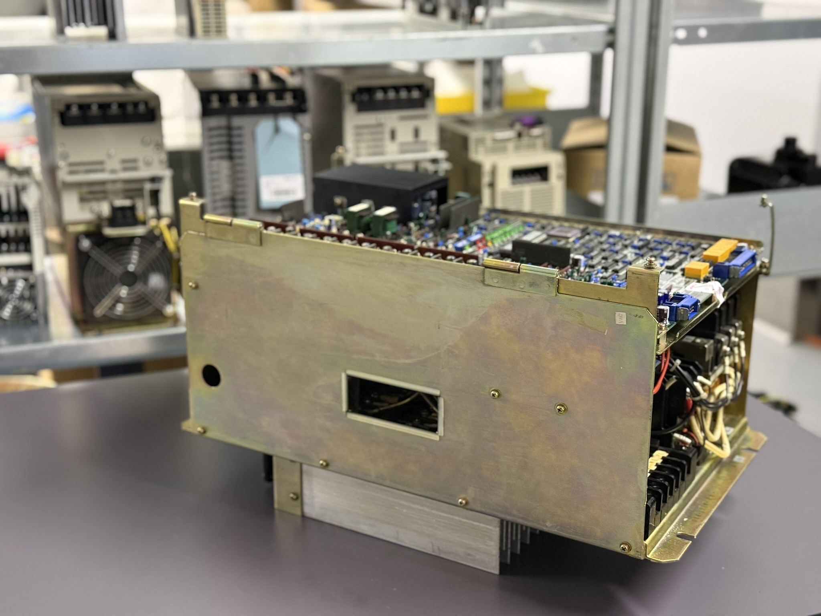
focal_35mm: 48
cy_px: 308
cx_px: 410
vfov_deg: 30.3
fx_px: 1138
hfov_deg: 39.7
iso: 320
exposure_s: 1/33
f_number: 1.78
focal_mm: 6.76
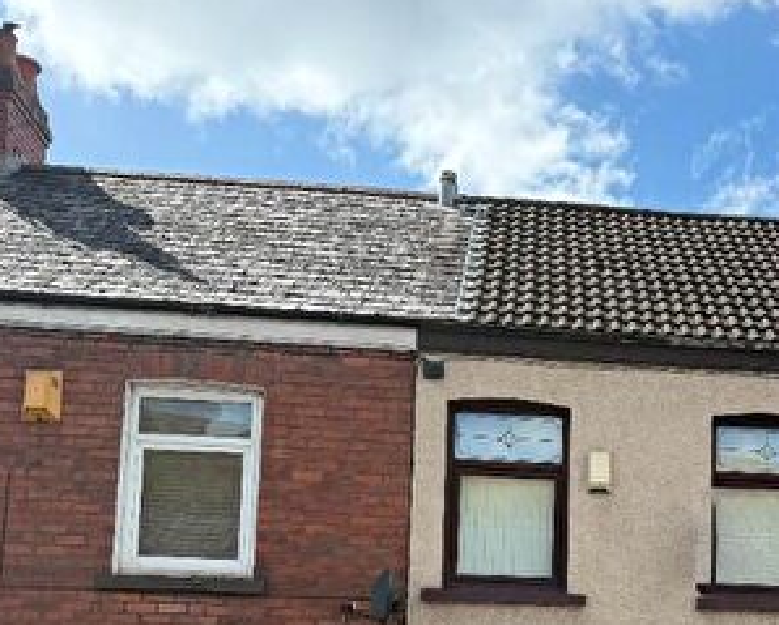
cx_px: 698
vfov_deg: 26.2
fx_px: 1269
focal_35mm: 55
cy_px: 629
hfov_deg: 32.5
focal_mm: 6.76
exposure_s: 1/3145
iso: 100
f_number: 1.78
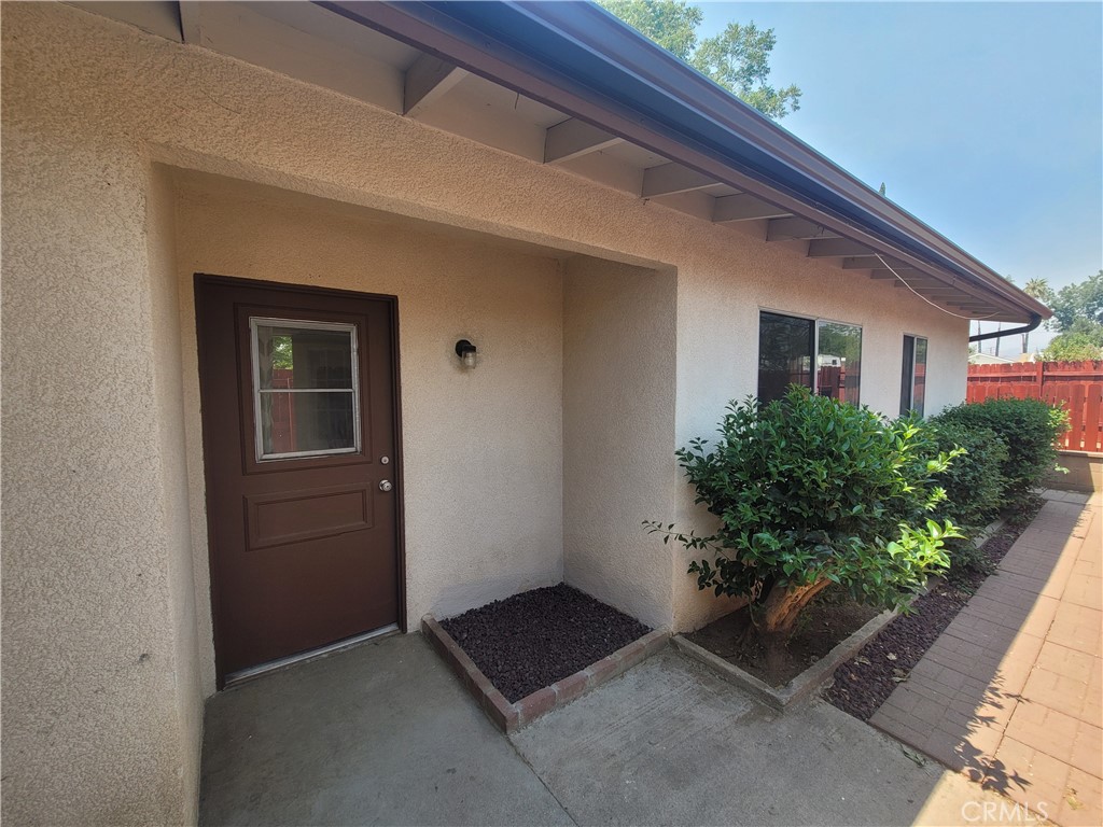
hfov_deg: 106.2
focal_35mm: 13
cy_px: 414
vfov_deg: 89.9
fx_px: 414
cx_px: 552
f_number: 2.2
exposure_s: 1/624
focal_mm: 2.2
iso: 64
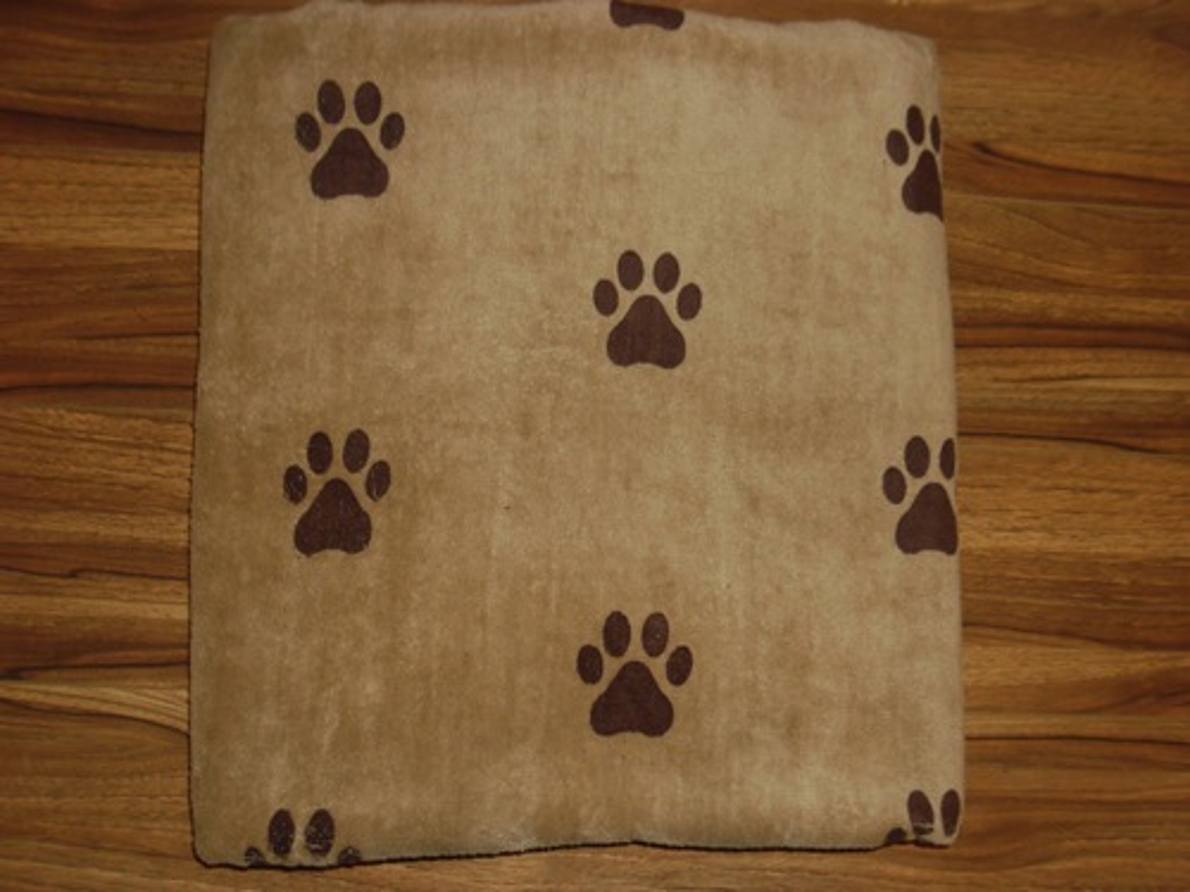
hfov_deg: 65.3
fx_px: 928
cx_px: 595
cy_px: 446
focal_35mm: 27
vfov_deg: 51.4
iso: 80
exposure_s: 1/45
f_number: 3.5
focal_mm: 4.9
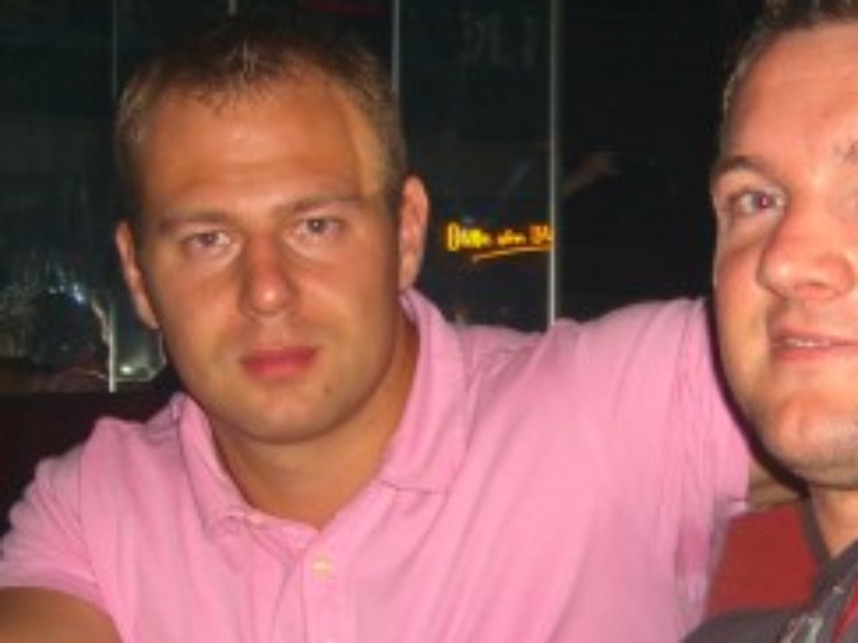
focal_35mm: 94
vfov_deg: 15.6
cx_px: 551
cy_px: 480
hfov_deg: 20.8
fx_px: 2329
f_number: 2.8
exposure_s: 1/60
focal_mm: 7.9
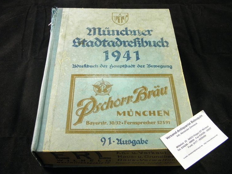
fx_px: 235
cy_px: 87
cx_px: 117
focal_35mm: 35
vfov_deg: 40.7
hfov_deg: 52.6
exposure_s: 1/25
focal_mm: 6.2
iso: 200
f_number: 3.7
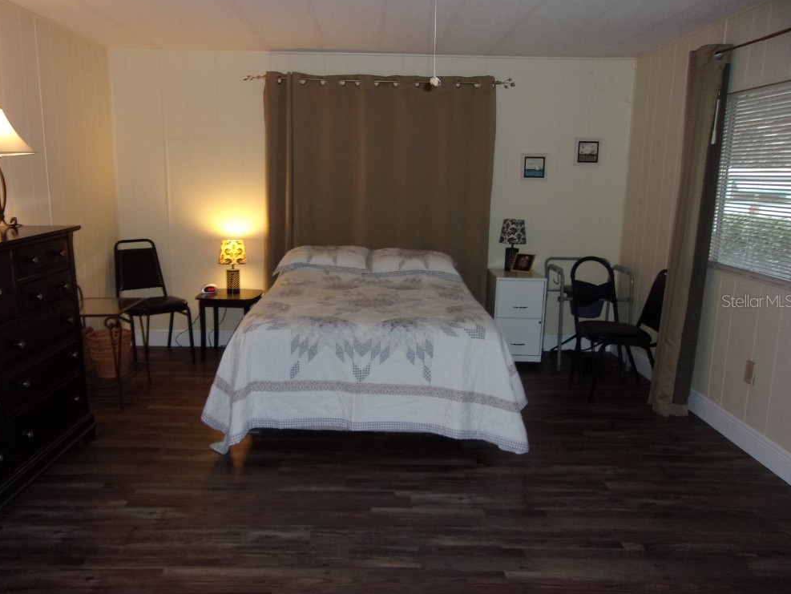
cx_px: 387
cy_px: 301
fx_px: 640
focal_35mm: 28
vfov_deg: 49.8
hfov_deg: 63.4
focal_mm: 4.9
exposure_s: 1/34
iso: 200
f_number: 3
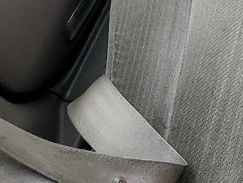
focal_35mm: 140
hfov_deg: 11.1
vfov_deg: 9.7
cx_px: 641
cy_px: -204
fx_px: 983
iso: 50
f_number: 1.5
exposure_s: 1/294
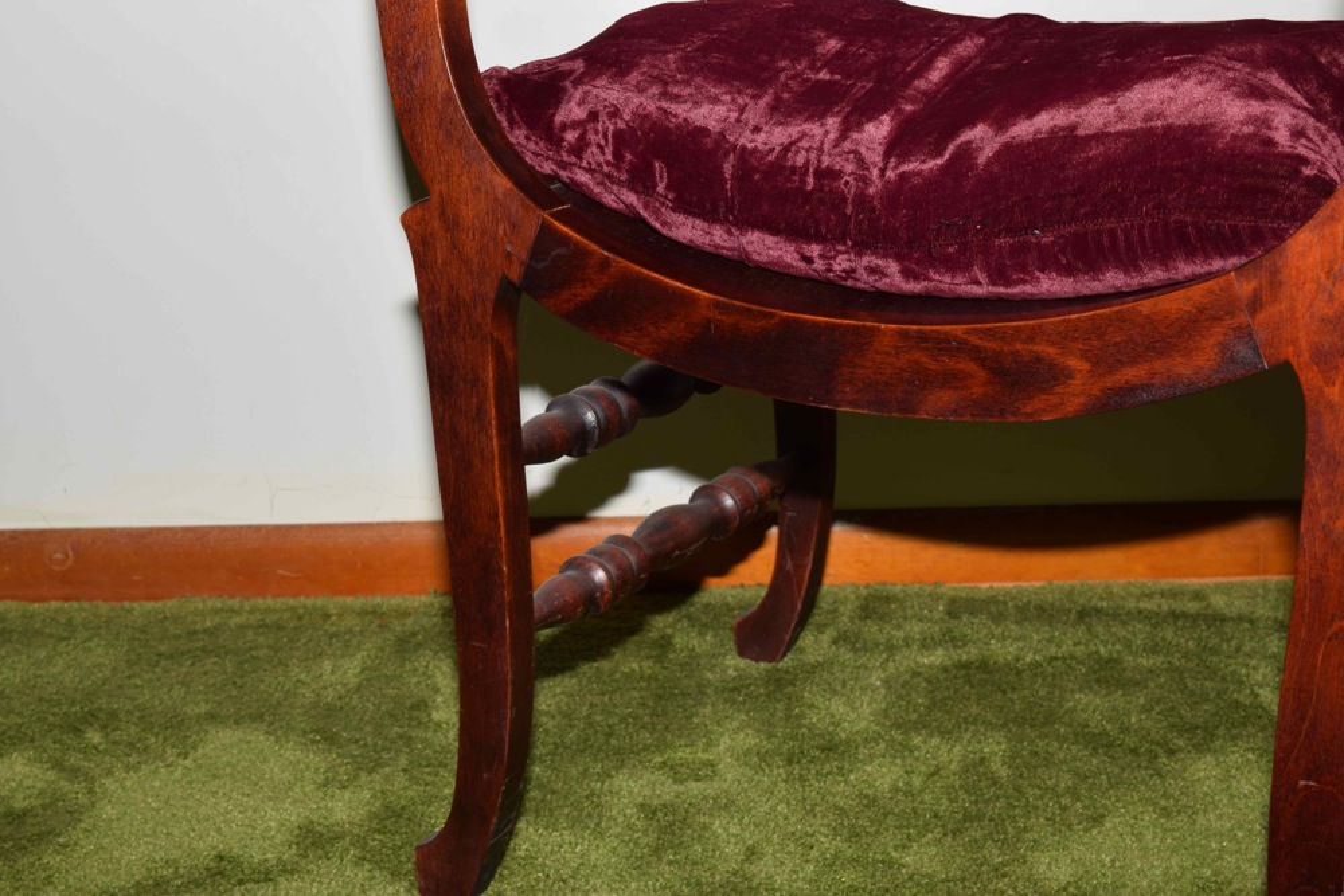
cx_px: 672
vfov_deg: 25.1
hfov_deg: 36.9
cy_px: 448
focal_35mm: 54
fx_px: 2016
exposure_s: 1/200
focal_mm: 36
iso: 100
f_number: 8
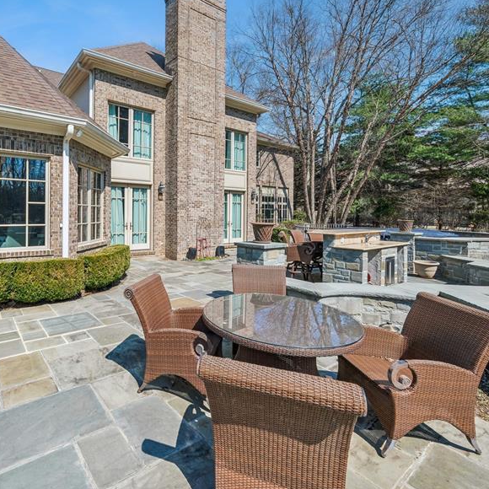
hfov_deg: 78.3
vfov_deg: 80.3
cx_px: 165
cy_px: 212
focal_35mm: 18
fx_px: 288
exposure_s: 1/250
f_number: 8
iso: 125
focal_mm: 8
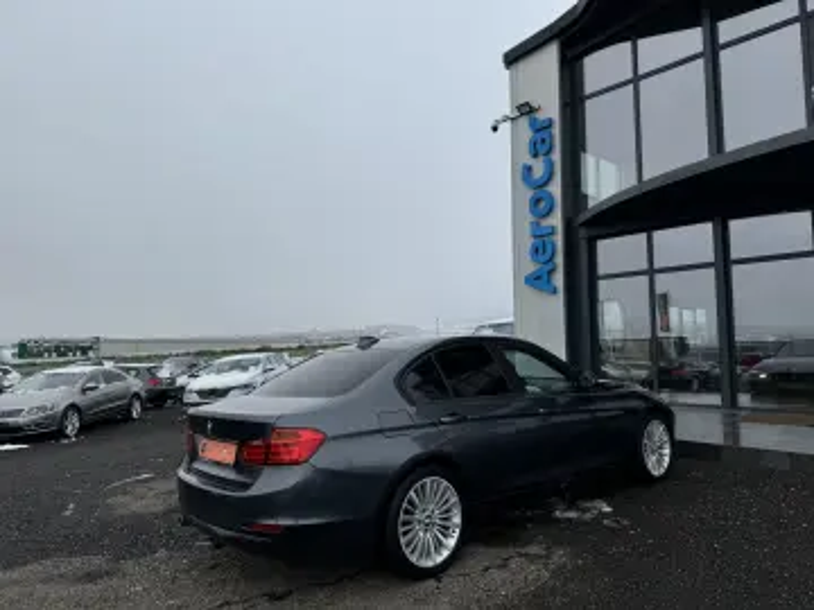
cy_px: 305
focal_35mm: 24
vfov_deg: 56.8
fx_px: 564
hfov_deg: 71.6
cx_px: 407
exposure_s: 1/2174
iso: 80
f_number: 1.78
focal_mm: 6.76
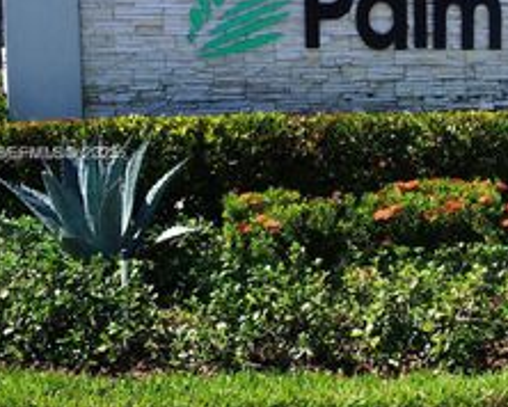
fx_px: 1144
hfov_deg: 24.3
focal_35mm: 76
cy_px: 154
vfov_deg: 20.2
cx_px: 469
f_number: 10
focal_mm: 24
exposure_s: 1/125
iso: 100
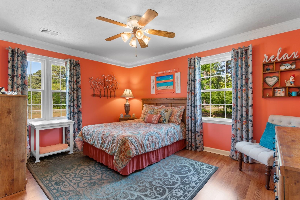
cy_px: 100
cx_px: 150
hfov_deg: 96.7
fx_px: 133
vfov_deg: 73.7
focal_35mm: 16
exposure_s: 1/3
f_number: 4.8
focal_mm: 11
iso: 100
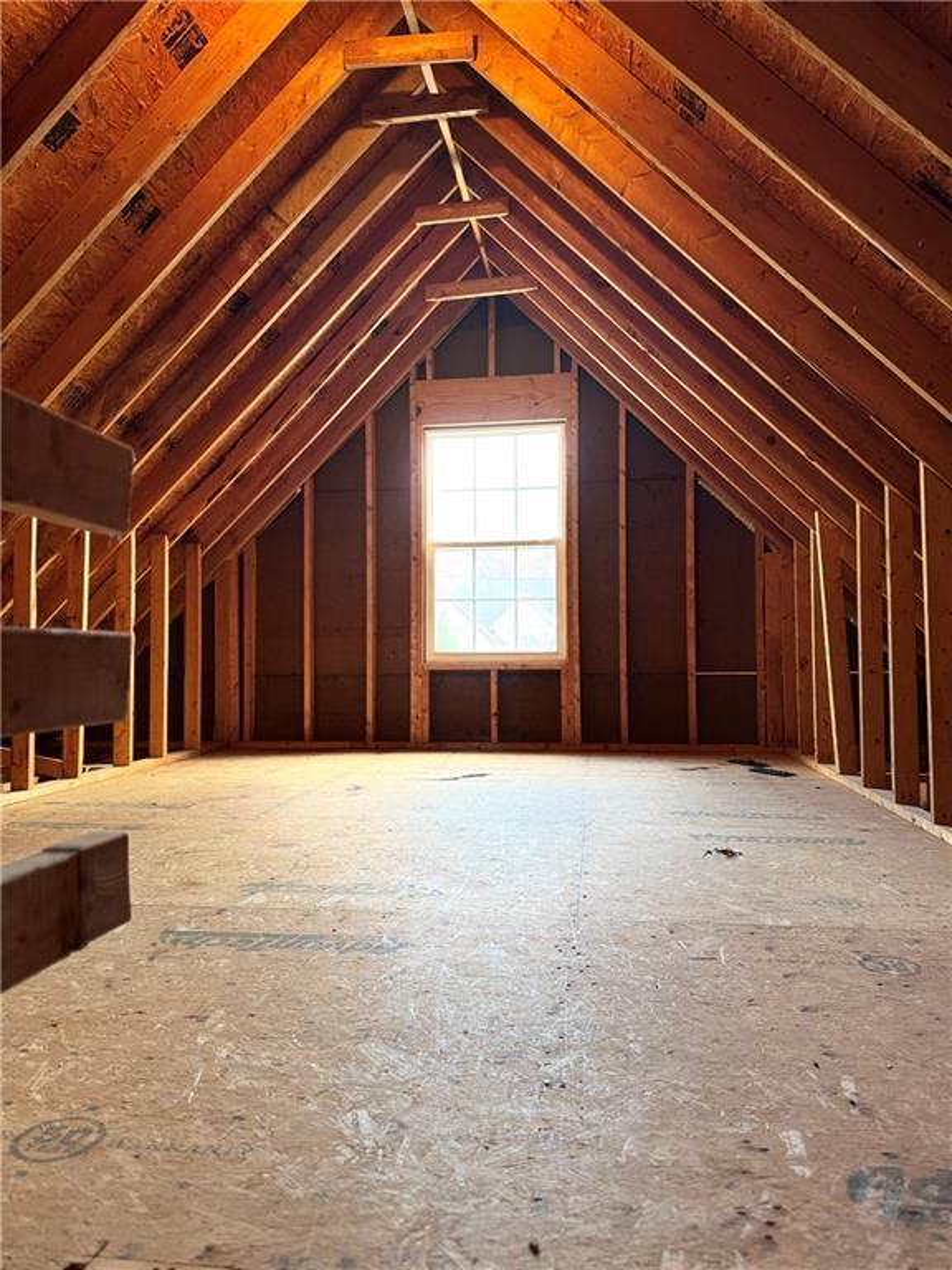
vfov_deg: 71.6
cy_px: 635
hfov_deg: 56.8
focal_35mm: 24
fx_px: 880
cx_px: 476
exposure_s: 1/60
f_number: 1.78
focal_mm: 6.76
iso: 250
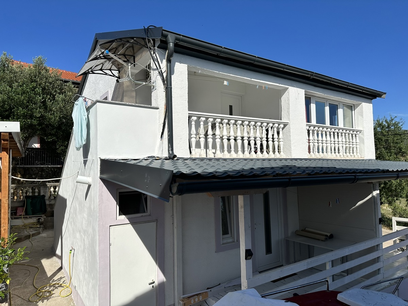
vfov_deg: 56.8
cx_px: 204
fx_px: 283
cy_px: 153
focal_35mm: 24
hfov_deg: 71.6
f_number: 1.78
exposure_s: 1/8197
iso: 80
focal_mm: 6.86
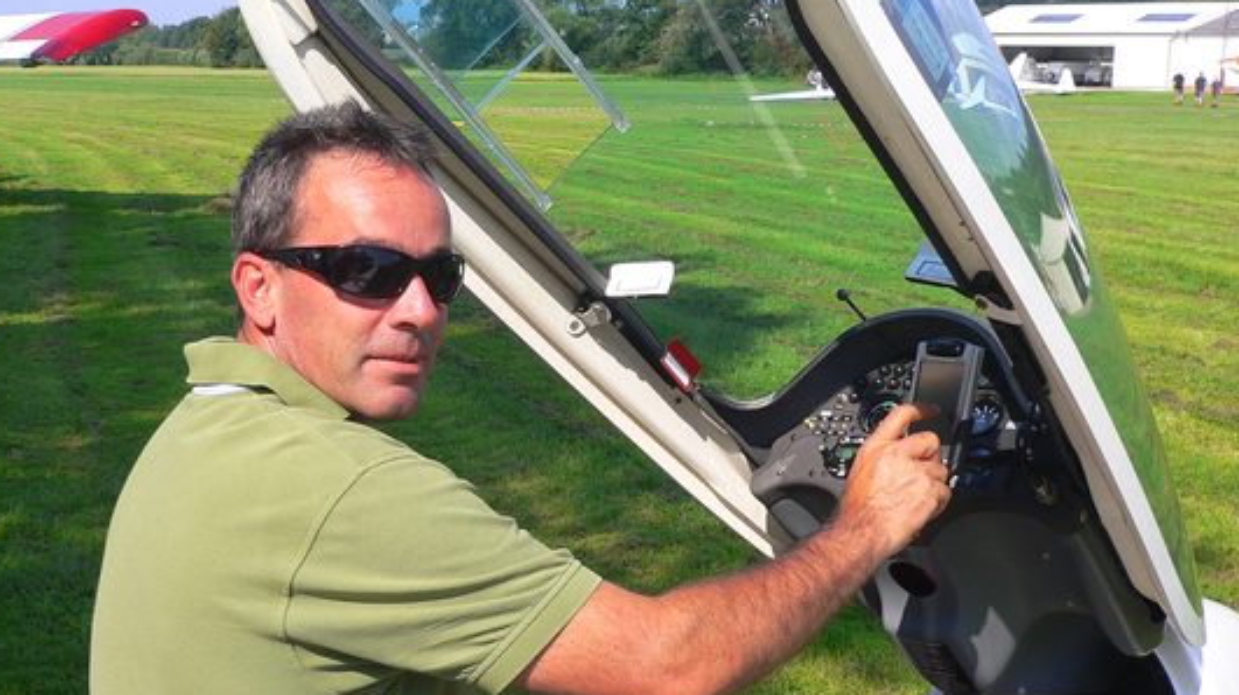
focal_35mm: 46
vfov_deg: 25.8
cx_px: 567
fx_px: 1510
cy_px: 457
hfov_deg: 44.6
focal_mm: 5.8
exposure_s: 1/250
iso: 80
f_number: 5.6
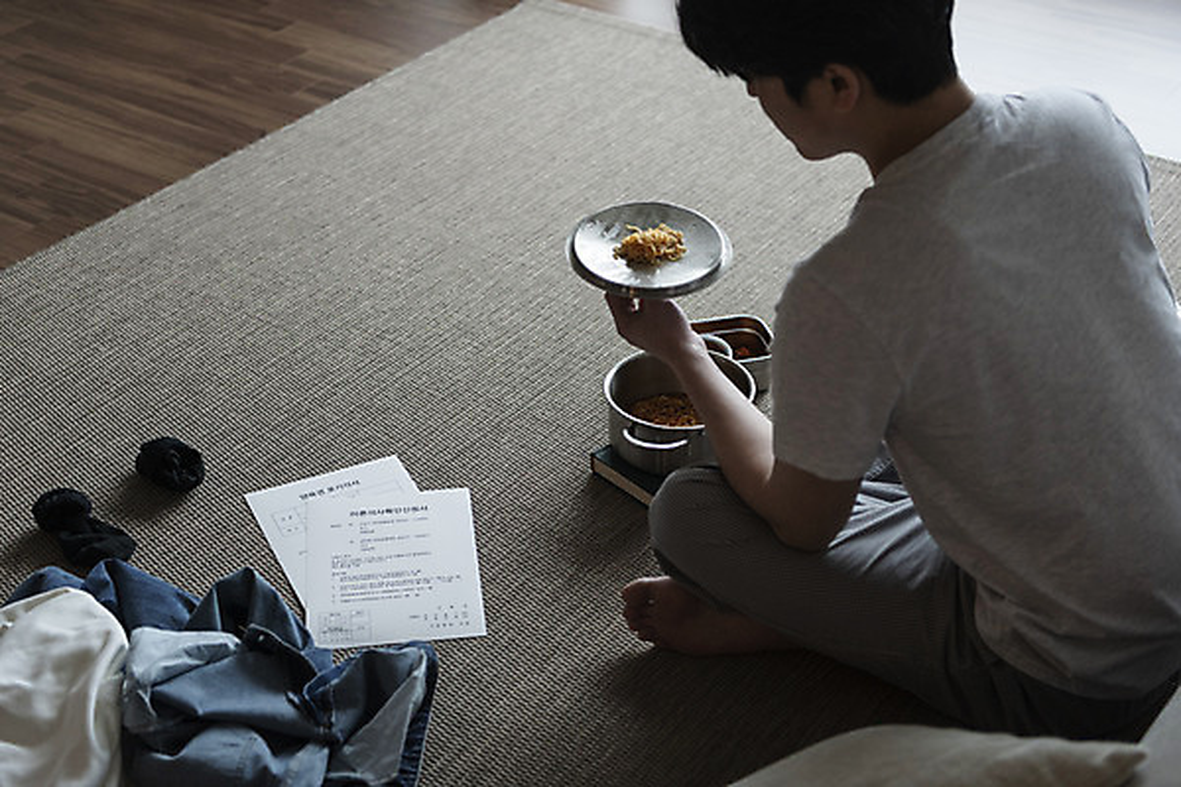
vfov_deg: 24.6
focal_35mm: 55
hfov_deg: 36.2
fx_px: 1804
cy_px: 394
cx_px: 590
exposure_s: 1/200
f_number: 3.2
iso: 640
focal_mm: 55
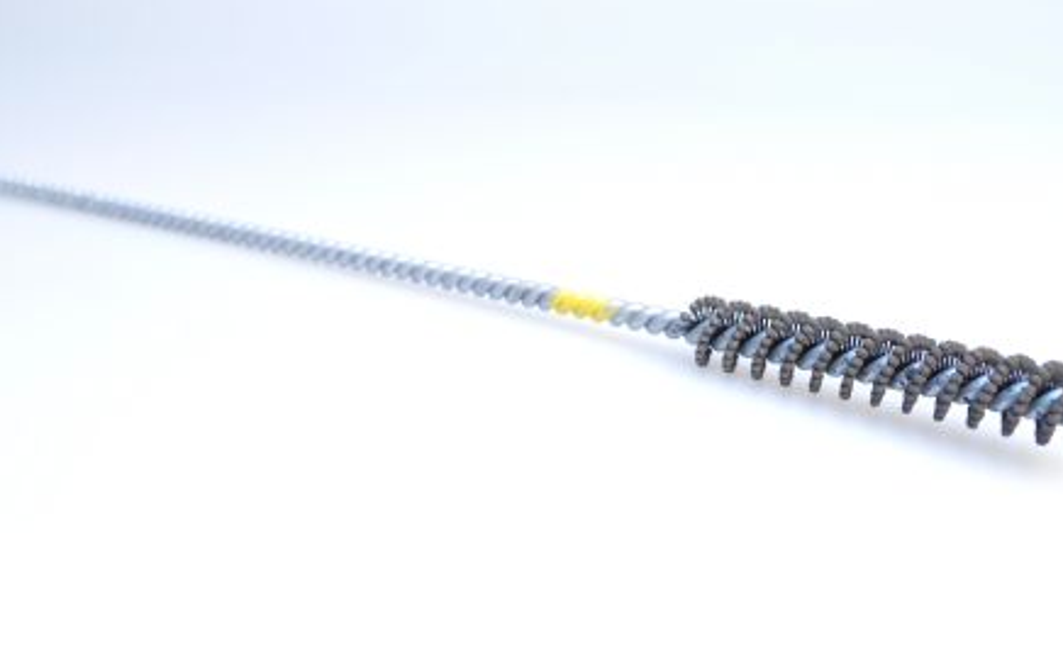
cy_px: 353
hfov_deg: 41.0
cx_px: 566
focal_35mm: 49
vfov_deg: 26.4
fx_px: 1420
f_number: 9
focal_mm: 28
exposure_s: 1/6
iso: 200
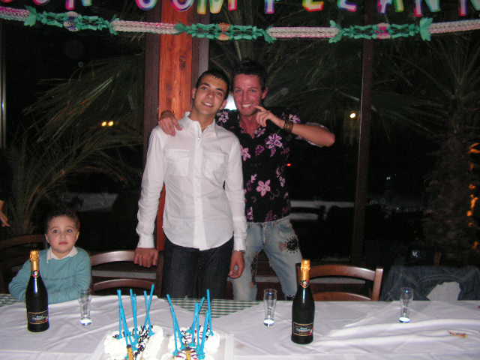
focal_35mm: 36
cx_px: 240
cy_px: 180
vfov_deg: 39.7
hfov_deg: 51.4
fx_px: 499
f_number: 3.2
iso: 200
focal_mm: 6
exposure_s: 1/40
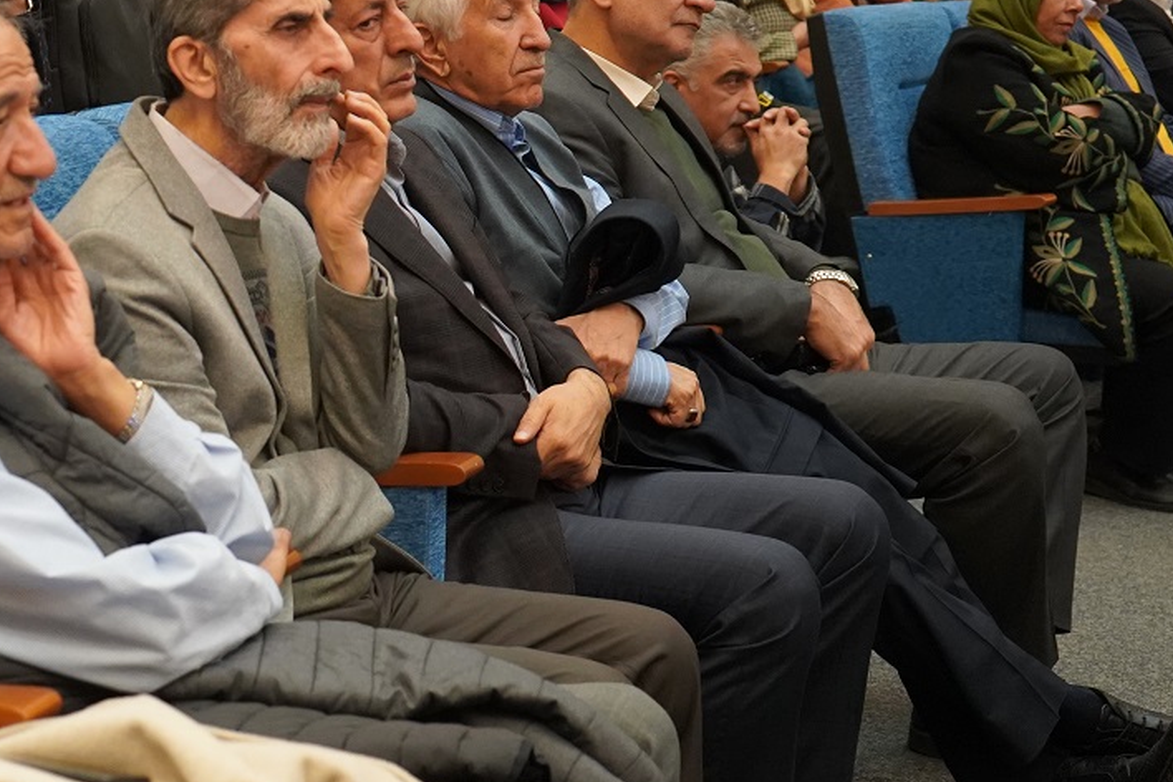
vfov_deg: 15.4
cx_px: 76
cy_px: 383
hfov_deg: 22.2
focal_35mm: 89
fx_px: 2900
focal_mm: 42
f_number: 4.5
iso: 4000
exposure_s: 1/160
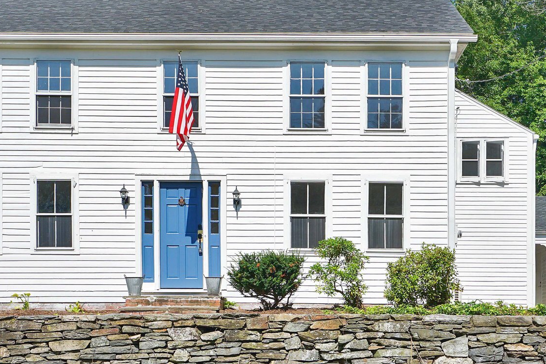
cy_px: 104
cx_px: 307
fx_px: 834
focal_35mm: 55
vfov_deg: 24.4
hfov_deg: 36.2
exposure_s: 1/400
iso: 100
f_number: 9
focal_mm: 30
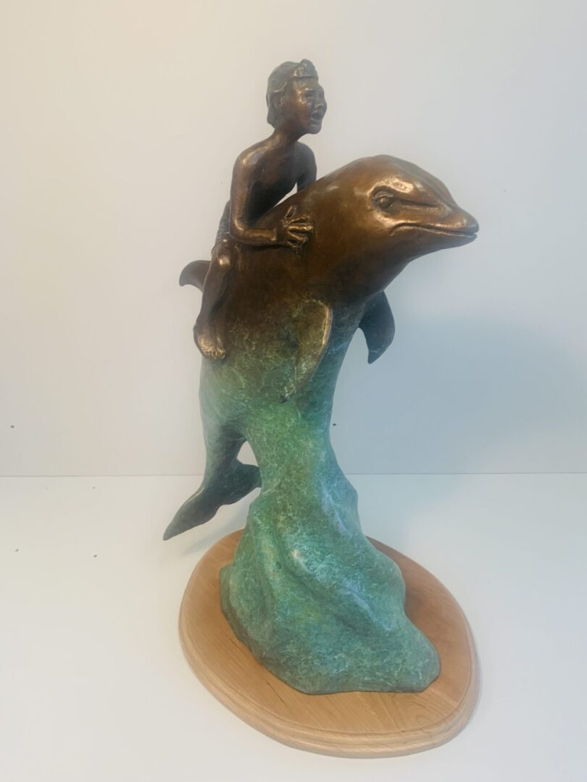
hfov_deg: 53.1
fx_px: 588
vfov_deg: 67.3
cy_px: 391
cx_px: 294
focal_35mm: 26
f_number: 1.8
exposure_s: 1/60
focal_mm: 4.25
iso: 50
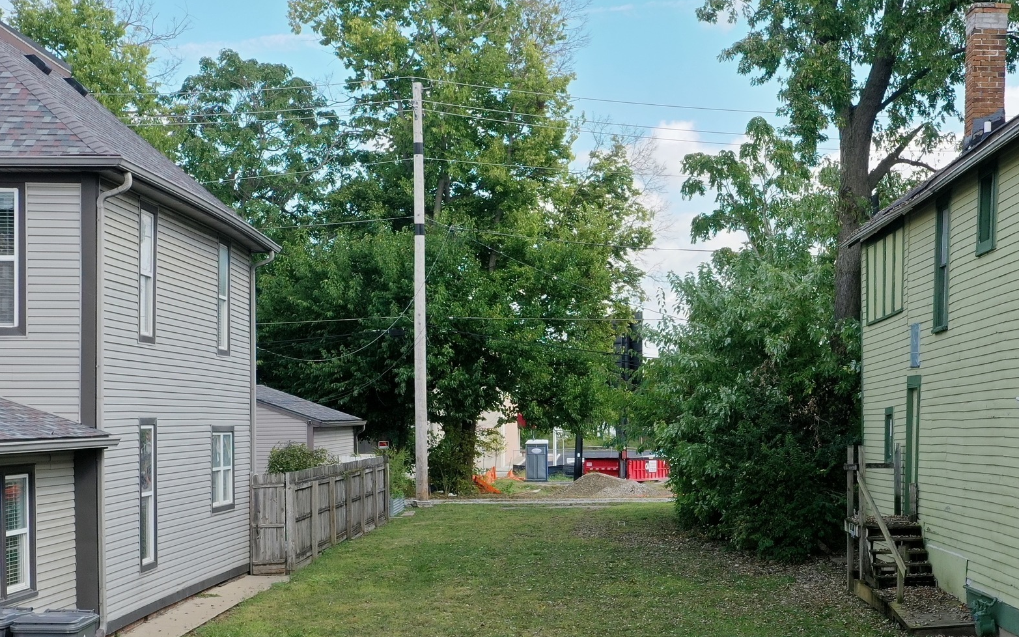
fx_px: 1555
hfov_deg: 36.1
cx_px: 624
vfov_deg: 23.0
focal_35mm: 56
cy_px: 446
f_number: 4.5
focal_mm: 10.26
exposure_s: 1/200
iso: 100
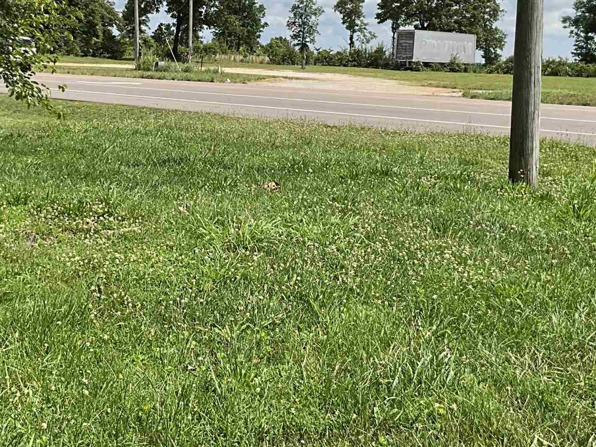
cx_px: 197
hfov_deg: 30.5
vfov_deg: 23.0
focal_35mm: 63
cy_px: 94
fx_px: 1085
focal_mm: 3
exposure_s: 1/2141
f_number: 1.8
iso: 25
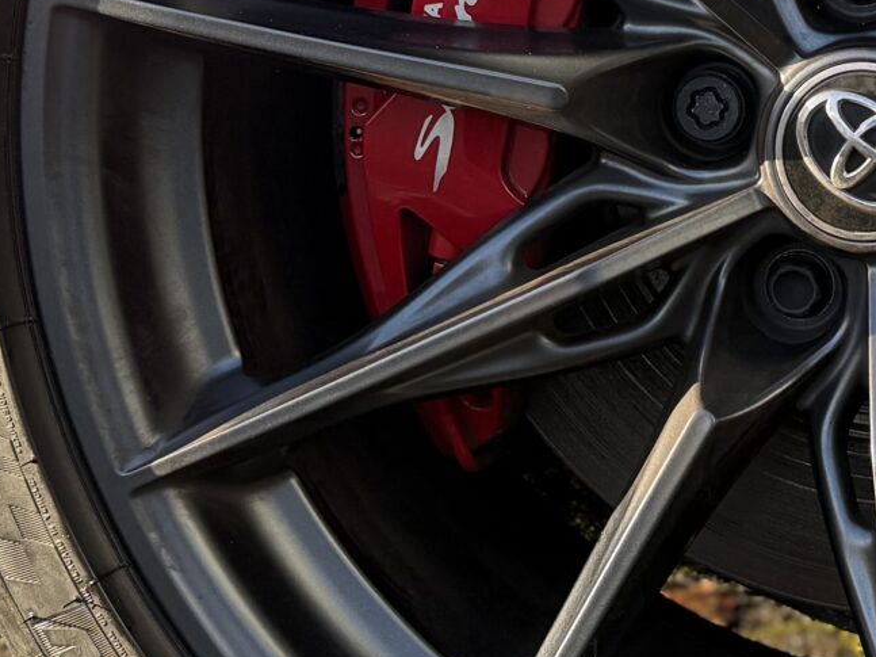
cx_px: 835
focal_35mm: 95
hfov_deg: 20.1
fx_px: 2404
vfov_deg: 15.4
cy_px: 110
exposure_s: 1/481
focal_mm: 6.76
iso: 100
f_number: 1.78
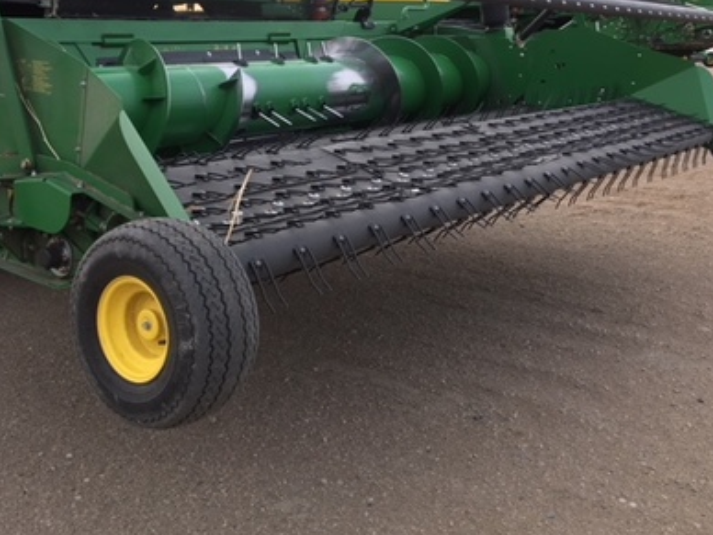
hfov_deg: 43.7
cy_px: 189
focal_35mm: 43
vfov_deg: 33.4
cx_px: 292
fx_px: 886
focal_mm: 4.15
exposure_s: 1/120
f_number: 2.2
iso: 25
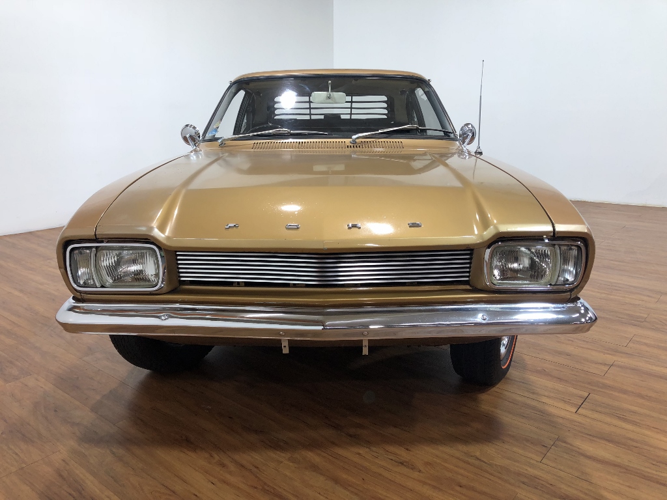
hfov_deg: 61.7
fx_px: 559
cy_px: 250
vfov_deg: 48.2
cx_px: 334
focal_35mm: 29
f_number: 1.8
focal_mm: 3.99
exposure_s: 1/100
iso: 50
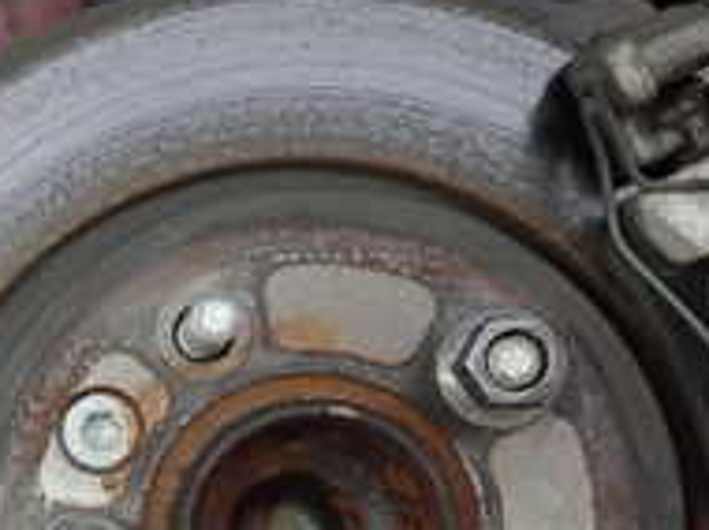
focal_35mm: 79
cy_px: 549
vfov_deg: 18.1
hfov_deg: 22.0
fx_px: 1616
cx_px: -243
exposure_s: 1/60
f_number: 2
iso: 200
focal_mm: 4.5
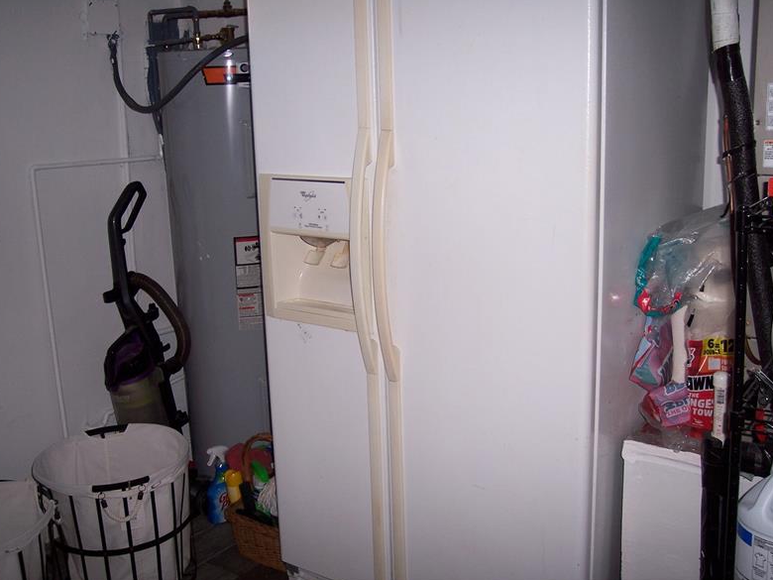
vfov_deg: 36.0
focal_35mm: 40
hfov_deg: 46.8
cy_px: 289
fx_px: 893
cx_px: 382
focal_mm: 8
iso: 100
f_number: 2.8
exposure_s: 1/60
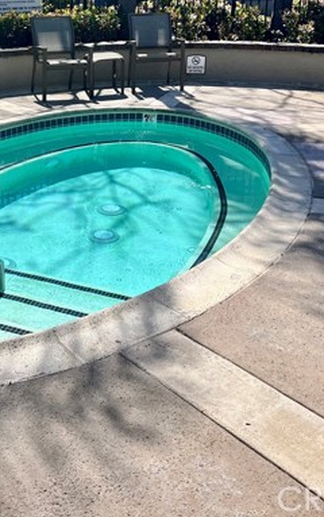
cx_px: 54
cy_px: 194
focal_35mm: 46
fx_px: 649
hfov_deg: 27.4
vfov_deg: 43.1
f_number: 1.5
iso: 50
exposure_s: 1/6211
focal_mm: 5.7
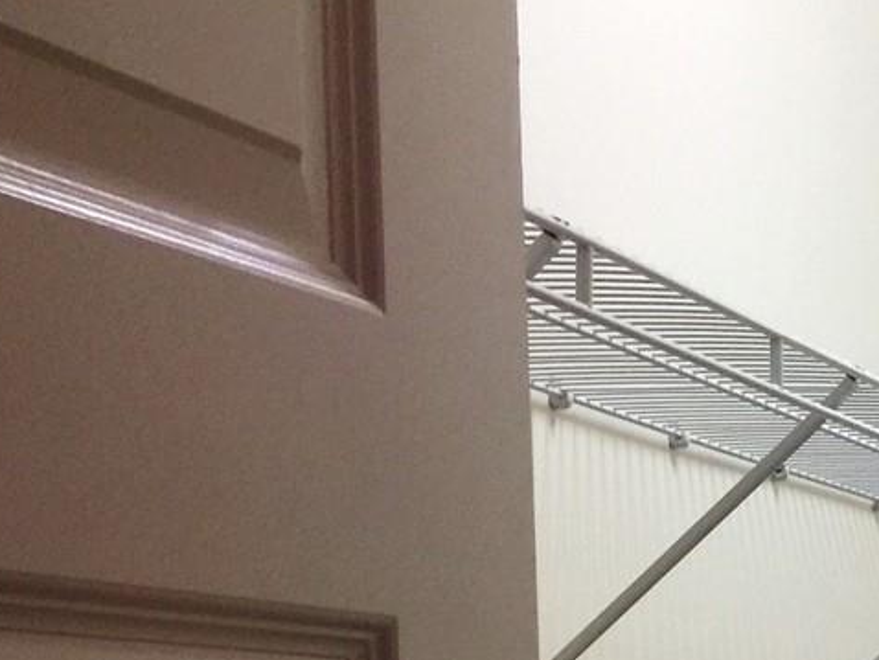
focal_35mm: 97
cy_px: 1026
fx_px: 2464
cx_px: 1414
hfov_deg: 17.6
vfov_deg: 14.2
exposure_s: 1/30
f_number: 2.2
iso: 32
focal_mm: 4.15
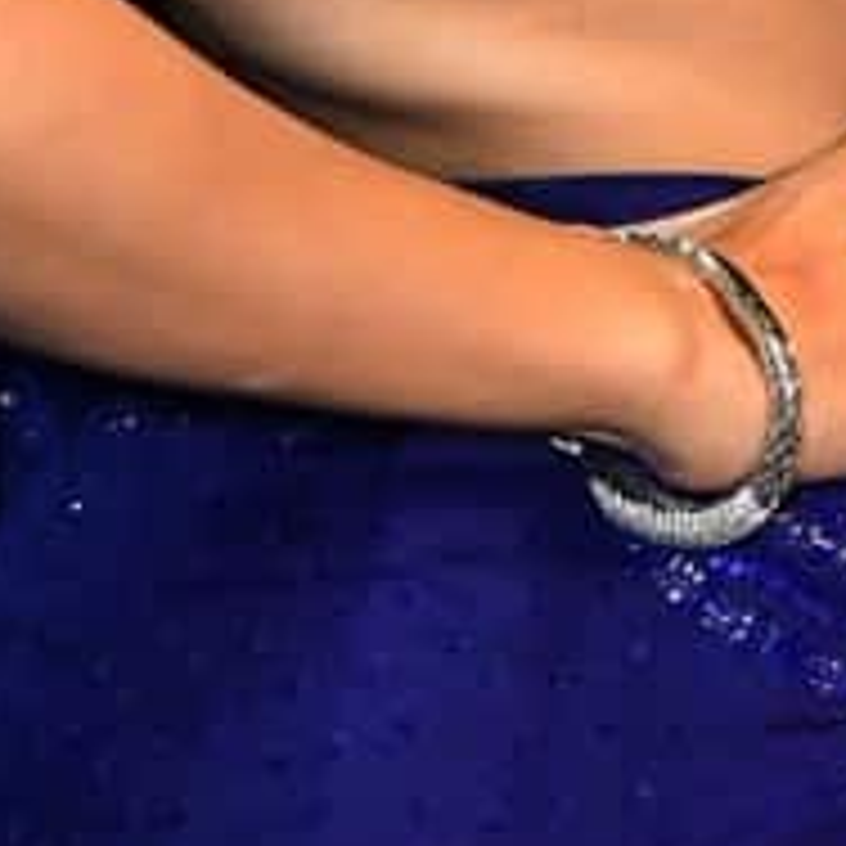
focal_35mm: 425
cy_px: -464
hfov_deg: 4.1
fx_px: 11751
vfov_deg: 4.1
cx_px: 477
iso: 1600
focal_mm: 98
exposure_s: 1/125
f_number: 4
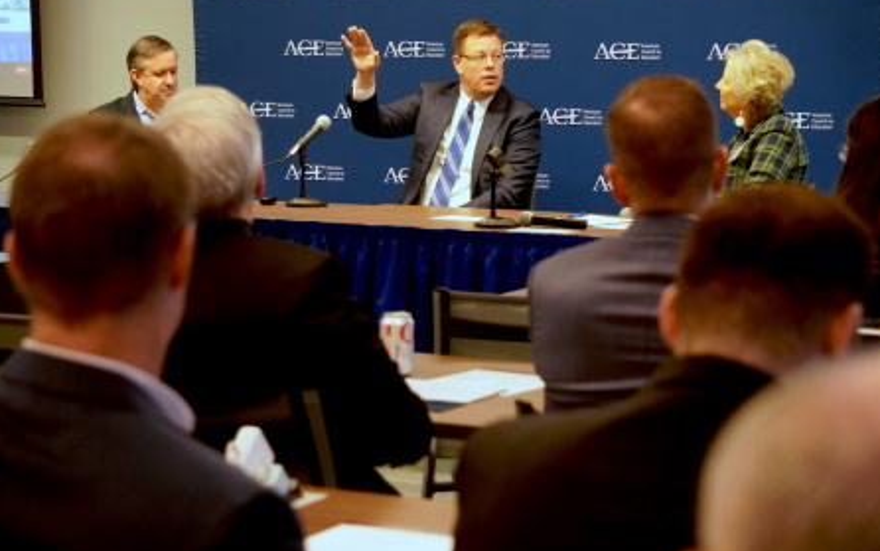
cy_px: 273
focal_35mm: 108
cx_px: 438
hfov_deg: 19.3
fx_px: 2591
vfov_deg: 12.1
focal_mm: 70
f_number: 5
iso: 4000
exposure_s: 1/160
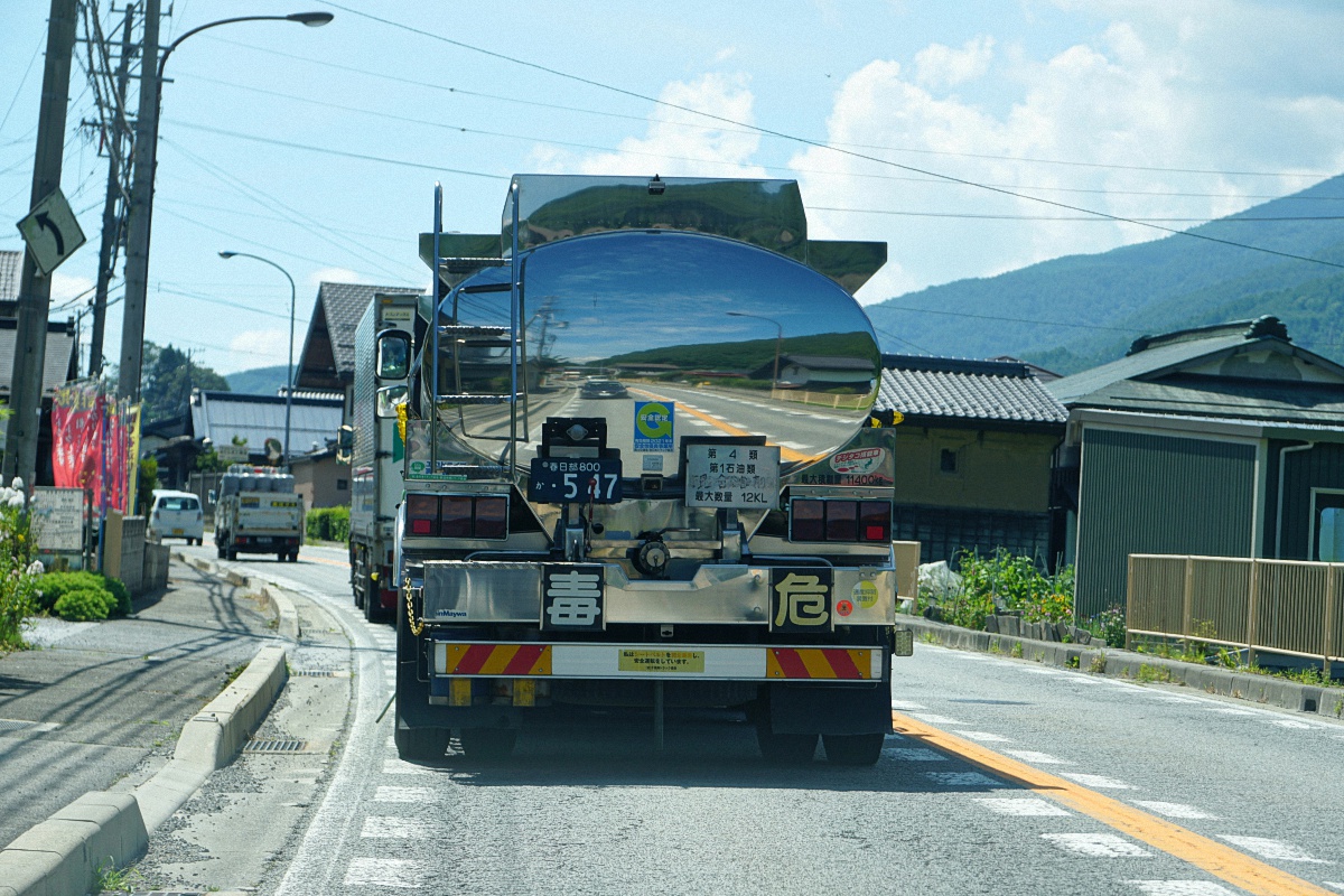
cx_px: 672
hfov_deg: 19.5
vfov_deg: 13.0
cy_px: 448
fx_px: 3920
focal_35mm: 105
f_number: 5
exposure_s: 1/500
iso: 100
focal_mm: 70
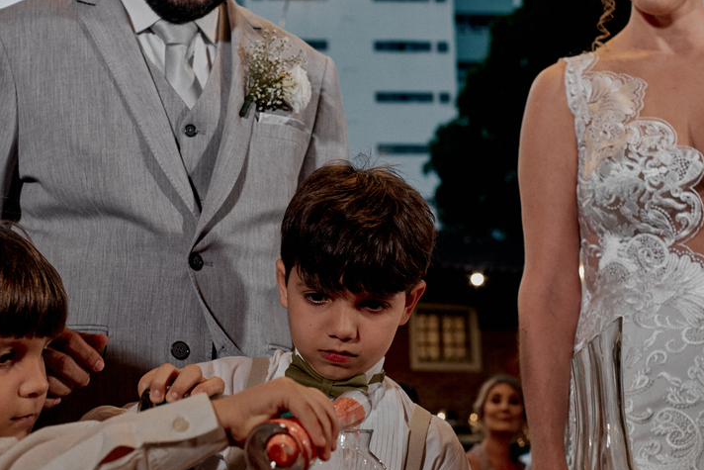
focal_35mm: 59
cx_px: 340
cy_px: 253
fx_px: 1154
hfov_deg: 33.9
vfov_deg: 23.0
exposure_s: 1/125
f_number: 4.5
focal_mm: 35
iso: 1100
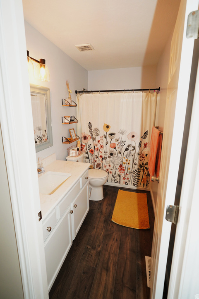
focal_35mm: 17
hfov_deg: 70.3
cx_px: 95
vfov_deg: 93.2
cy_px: 141
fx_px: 141
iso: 1250
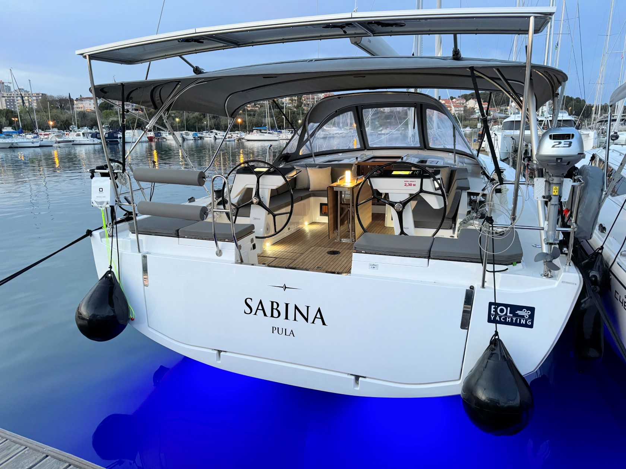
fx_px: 434
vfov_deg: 56.8
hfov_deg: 71.6
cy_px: 234
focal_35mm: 24
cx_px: 313
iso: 320
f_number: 1.78
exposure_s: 1/50
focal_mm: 6.76
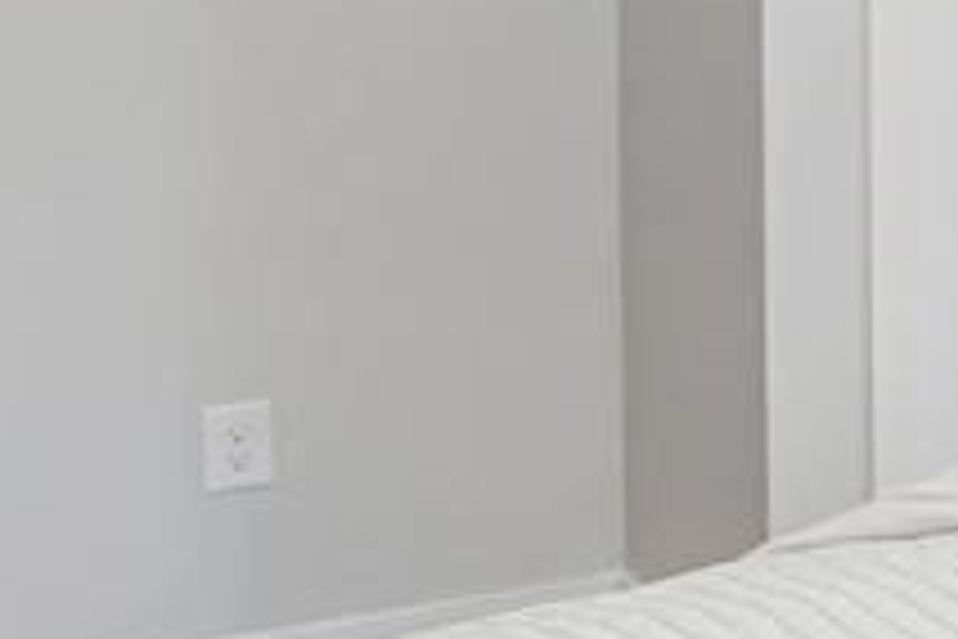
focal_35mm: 77
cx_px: 1997
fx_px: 2049
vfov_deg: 17.3
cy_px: -2
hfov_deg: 17.4
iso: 160
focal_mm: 16
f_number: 9
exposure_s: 1
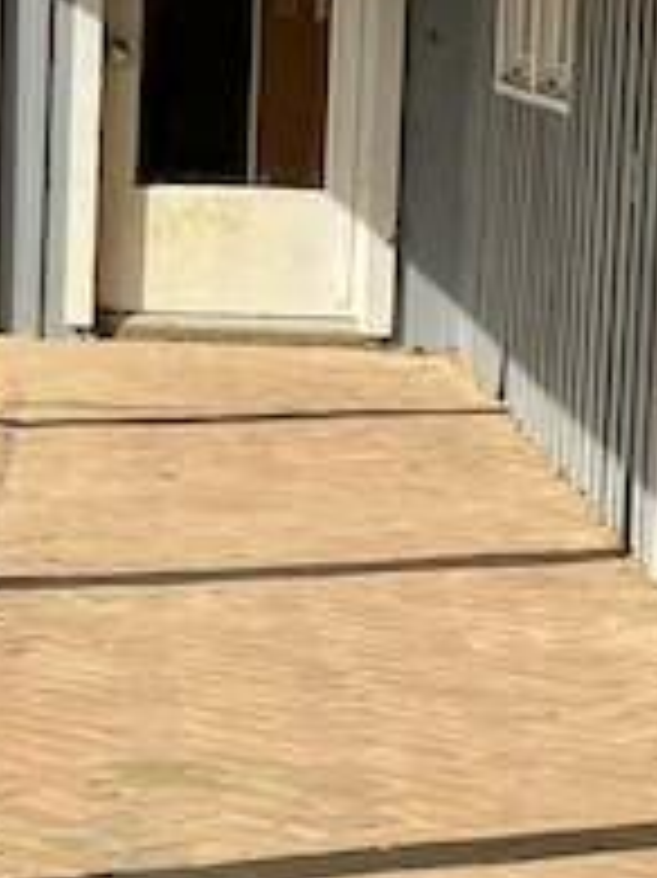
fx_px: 4332
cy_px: 527
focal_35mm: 171
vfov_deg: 11.6
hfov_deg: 8.7
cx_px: 256
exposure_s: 1/2123
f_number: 1.5
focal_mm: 5.7
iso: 50
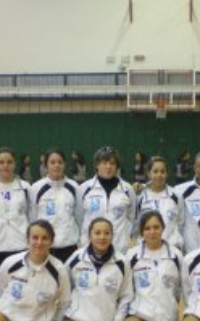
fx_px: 708
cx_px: 155
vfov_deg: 25.3
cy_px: 229
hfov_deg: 16.0
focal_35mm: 81
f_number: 3.1
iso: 400
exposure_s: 1/30
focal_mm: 6.3
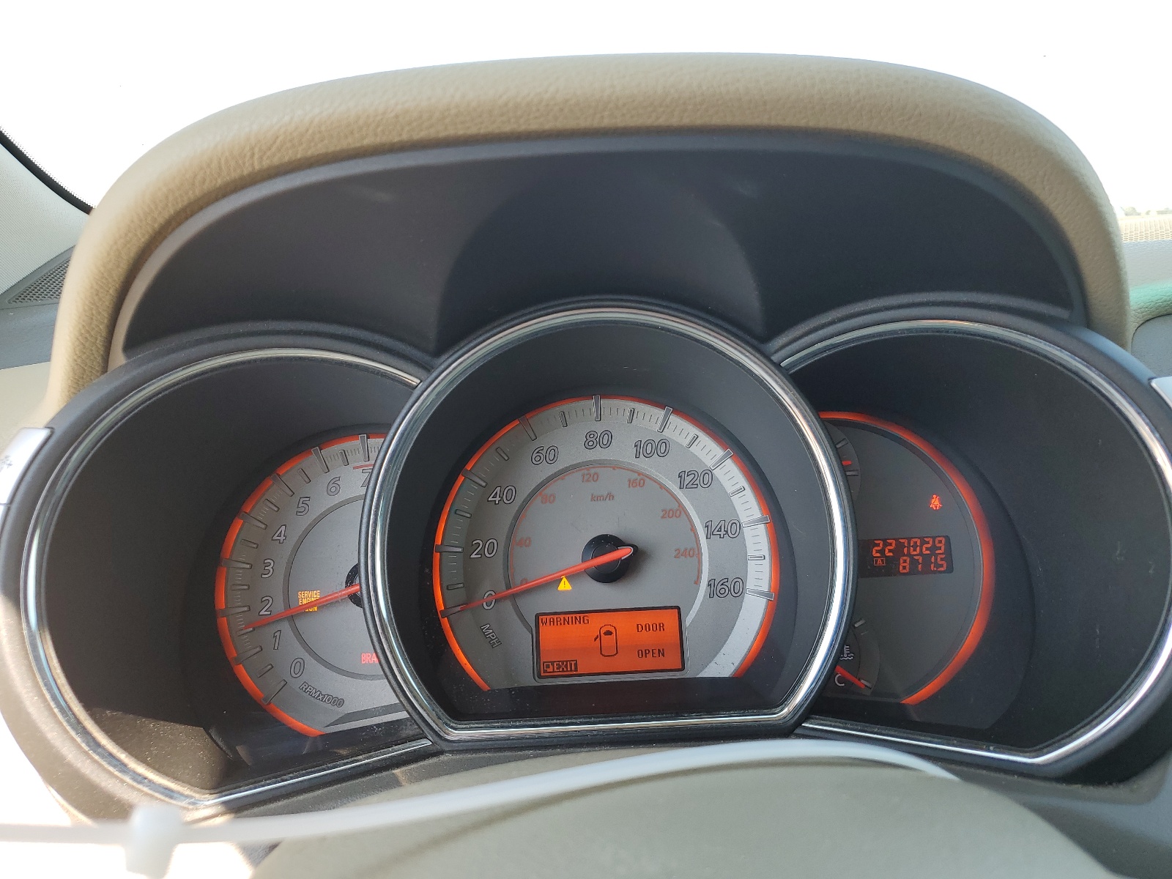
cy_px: 440
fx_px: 880
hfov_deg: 67.3
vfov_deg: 53.1
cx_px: 586
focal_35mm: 26
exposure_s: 1/294
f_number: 1.5
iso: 50
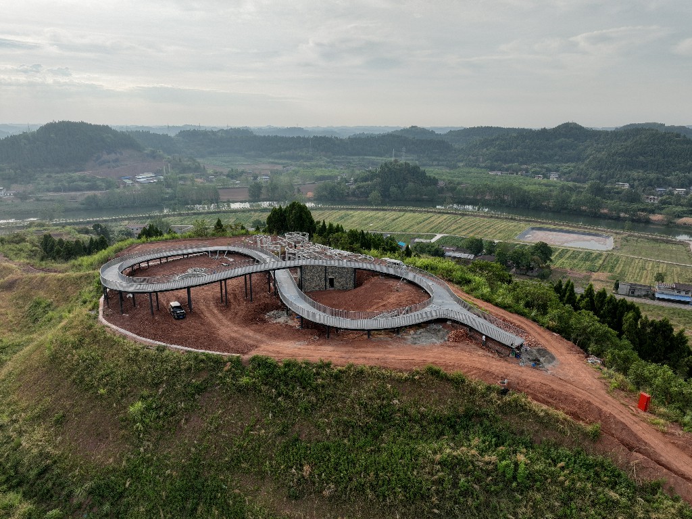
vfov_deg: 56.8
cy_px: 260
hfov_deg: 71.6
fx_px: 480
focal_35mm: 24
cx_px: 346
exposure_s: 1/2500
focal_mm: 12.29
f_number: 2.8
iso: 330
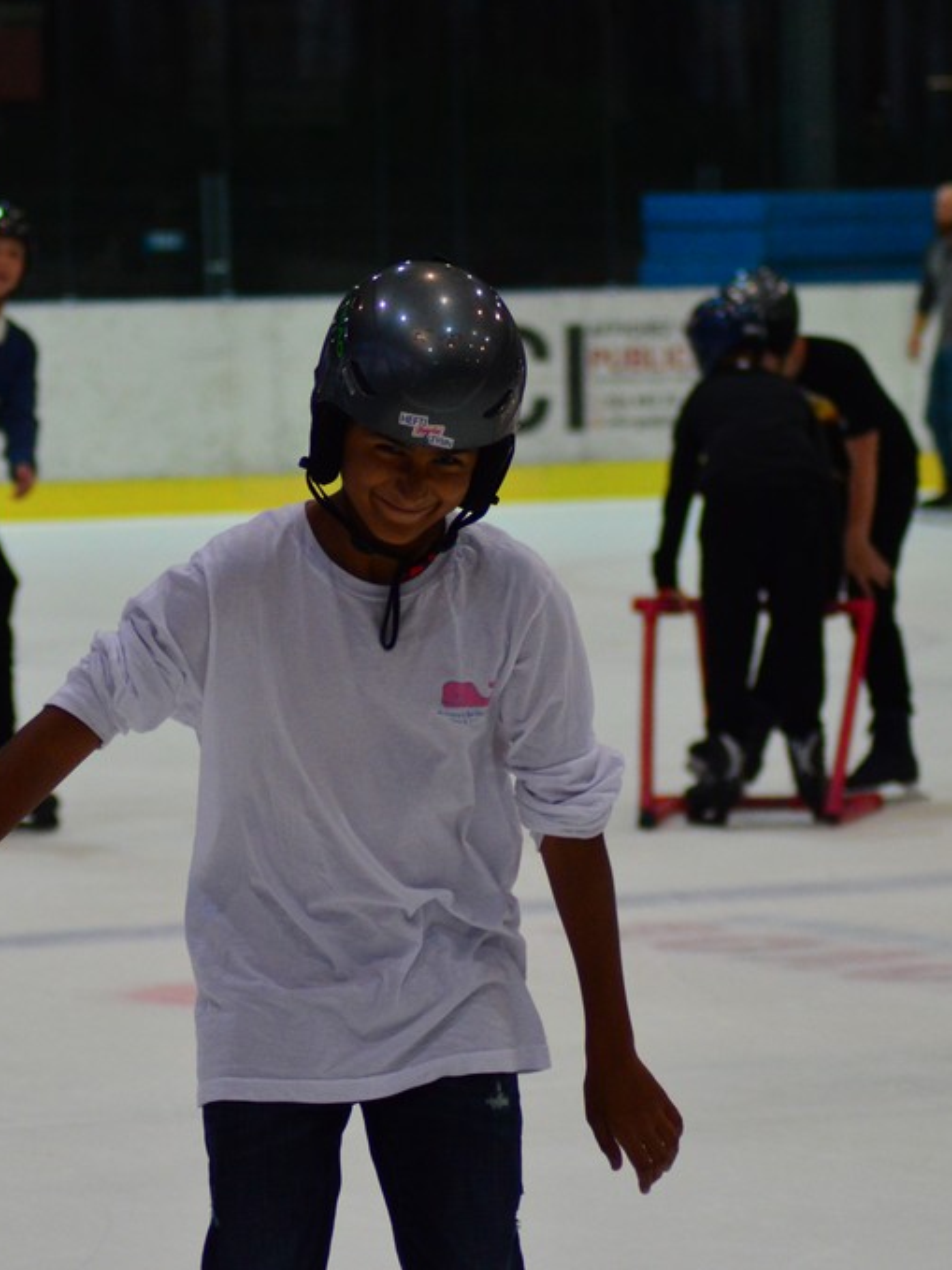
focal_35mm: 200
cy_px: 635
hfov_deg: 7.4
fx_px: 7336
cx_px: 368
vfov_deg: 9.9
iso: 1600
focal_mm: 92
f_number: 4
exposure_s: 1/250
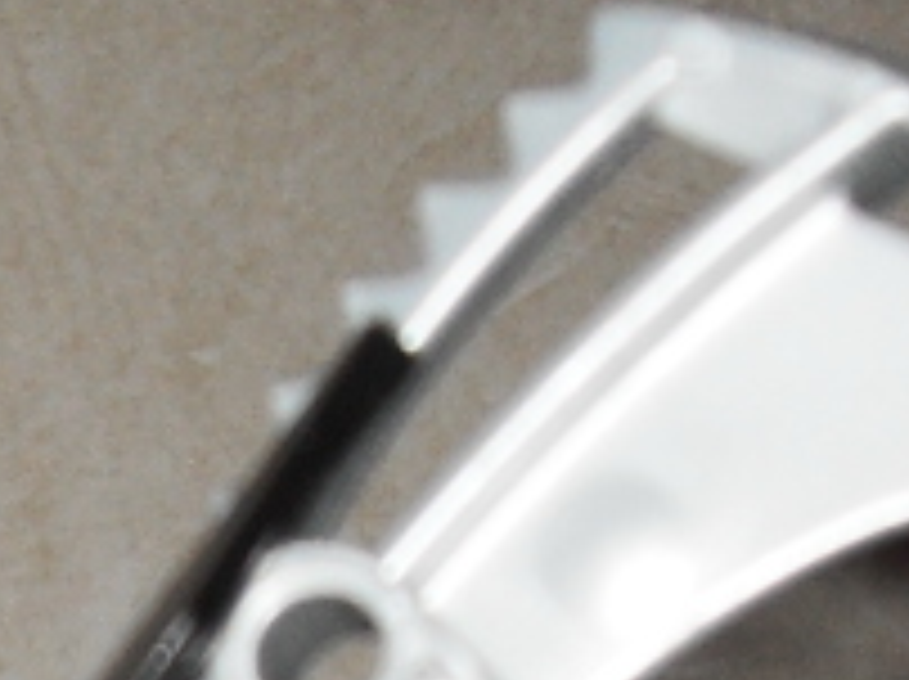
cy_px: 1455
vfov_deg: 7.5
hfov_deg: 10.2
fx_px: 4931
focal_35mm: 188
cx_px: -396
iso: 100
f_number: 2.8
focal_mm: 6.3
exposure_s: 1/45
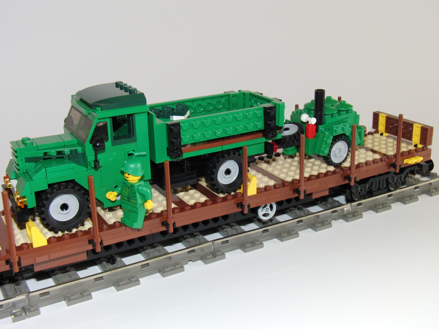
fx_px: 583
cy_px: 164
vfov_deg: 31.5
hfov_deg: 41.2
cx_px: 220
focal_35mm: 46
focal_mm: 9.4
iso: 200
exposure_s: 1/80
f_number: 3.9
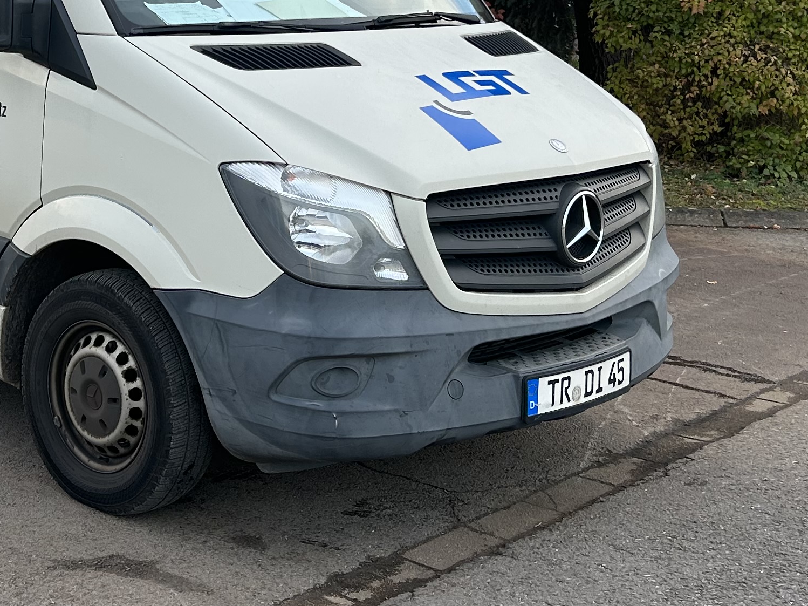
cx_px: 212
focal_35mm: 70
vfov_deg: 20.6
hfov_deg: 27.4
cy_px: 73
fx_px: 1634
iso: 40
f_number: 1.5
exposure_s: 1/235
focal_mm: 5.7
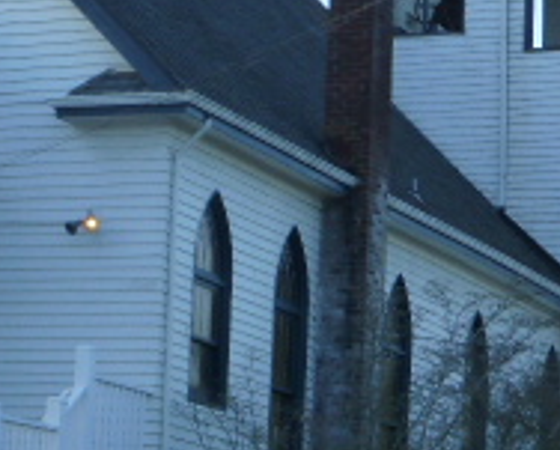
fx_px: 2971
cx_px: 0
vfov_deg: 8.7
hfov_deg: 10.7
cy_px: 197
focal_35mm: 179
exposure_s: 1/200
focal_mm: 9.7
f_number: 4.6
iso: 160
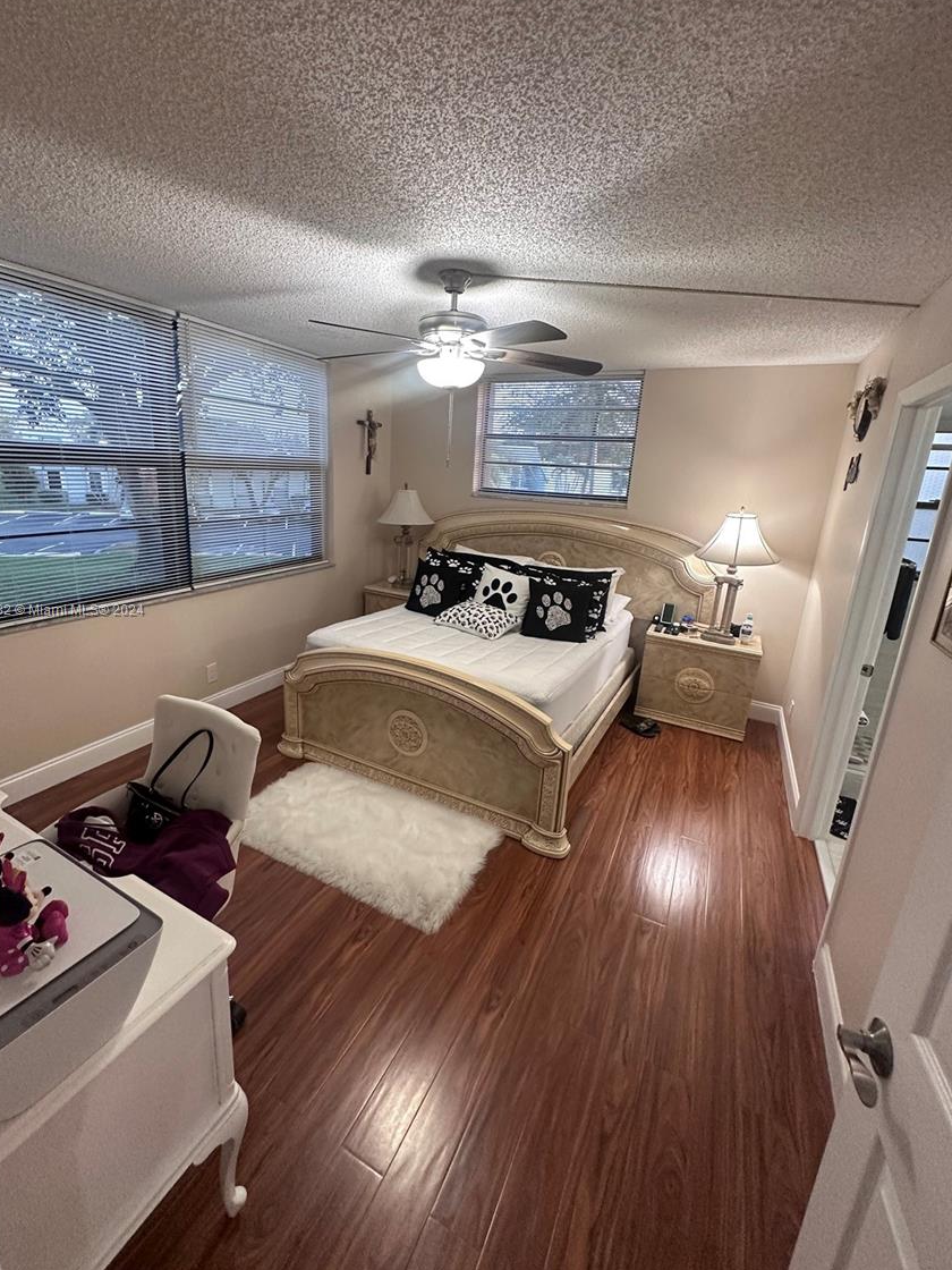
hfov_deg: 81.7
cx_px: 447
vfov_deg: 98.1
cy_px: 611
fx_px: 550
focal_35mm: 15
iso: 320
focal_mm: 2.22
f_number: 2.2
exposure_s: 1/120
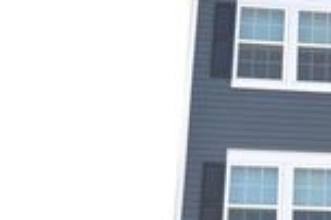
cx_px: 370
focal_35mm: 69
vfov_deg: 19.1
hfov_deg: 26.8
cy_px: 228
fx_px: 634
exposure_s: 1/250
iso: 100
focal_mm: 14
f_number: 9
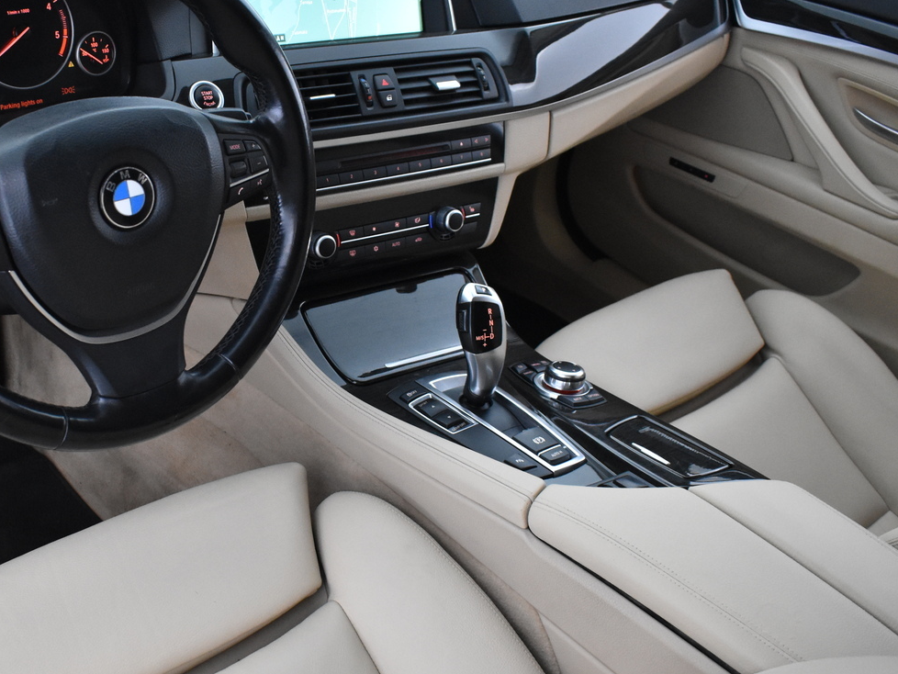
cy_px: 354
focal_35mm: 43
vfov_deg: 33.6
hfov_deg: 43.2
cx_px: 293
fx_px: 1116
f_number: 3.5
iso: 2500
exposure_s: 1/30
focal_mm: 18
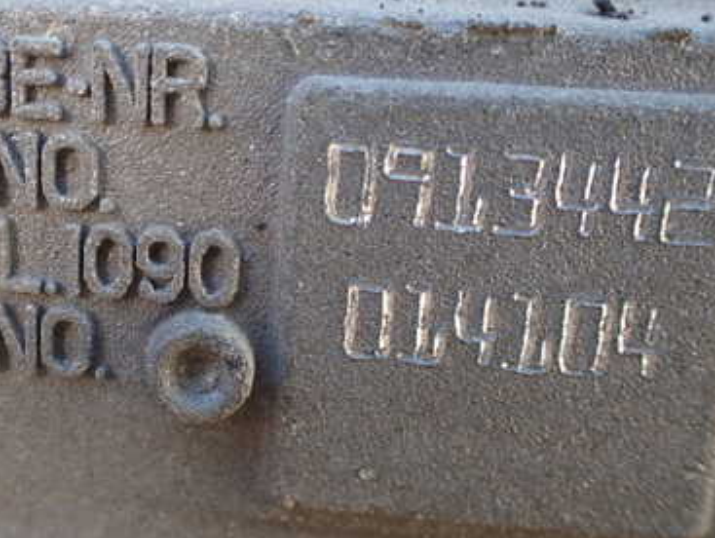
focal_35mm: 49
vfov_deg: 29.7
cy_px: 216
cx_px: 195
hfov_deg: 38.1
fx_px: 1013
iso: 200
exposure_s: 1/125
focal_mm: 5.4
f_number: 2.3
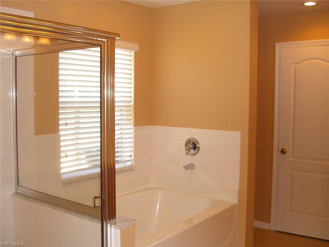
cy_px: 124
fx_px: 361
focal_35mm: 38
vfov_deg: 37.7
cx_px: 164
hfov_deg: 49.0
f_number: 2.8
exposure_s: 1/60
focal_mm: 7.9
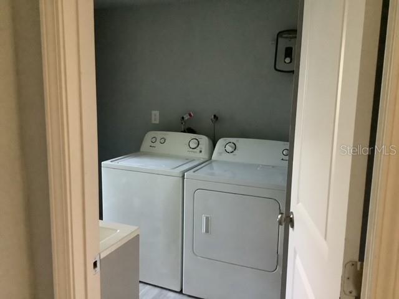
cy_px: 150
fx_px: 357
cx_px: 200
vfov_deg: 45.4
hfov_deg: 58.4
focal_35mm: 31
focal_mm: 3.3
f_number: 2.4
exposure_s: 1/30
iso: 640
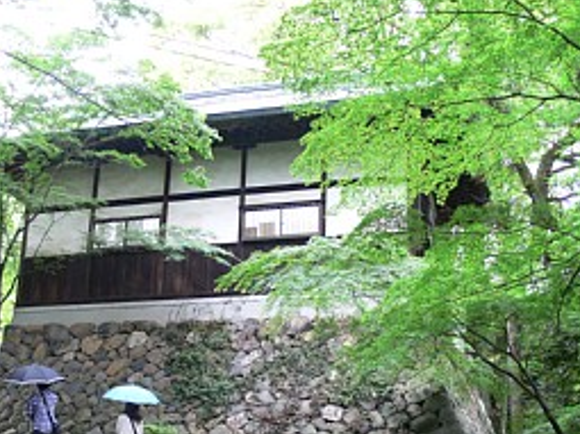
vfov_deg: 26.3
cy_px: 309
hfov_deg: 34.8
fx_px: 921
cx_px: 234
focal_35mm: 55
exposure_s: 1/25
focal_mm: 7.4
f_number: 2.8
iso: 200
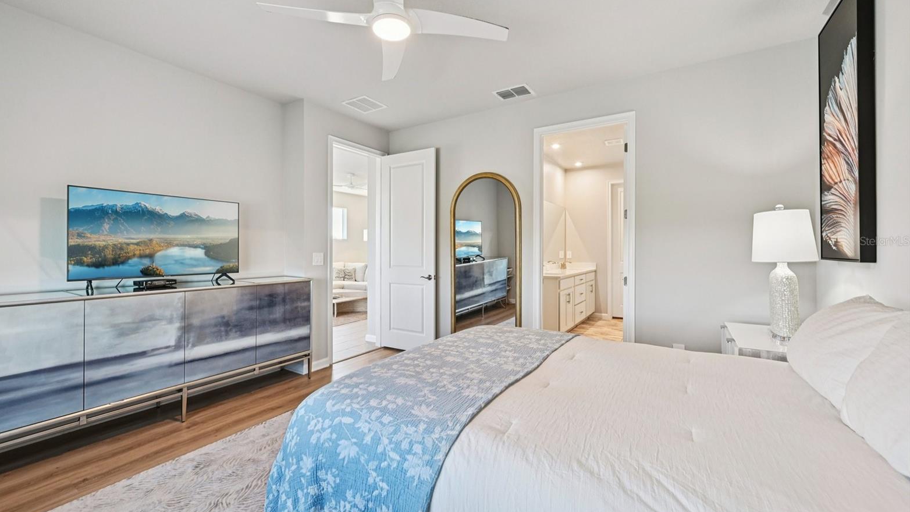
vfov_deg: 70.5
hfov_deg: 103.0
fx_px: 362
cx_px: 446
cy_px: 241
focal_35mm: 15
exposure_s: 1/20
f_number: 8
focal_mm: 14
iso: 400
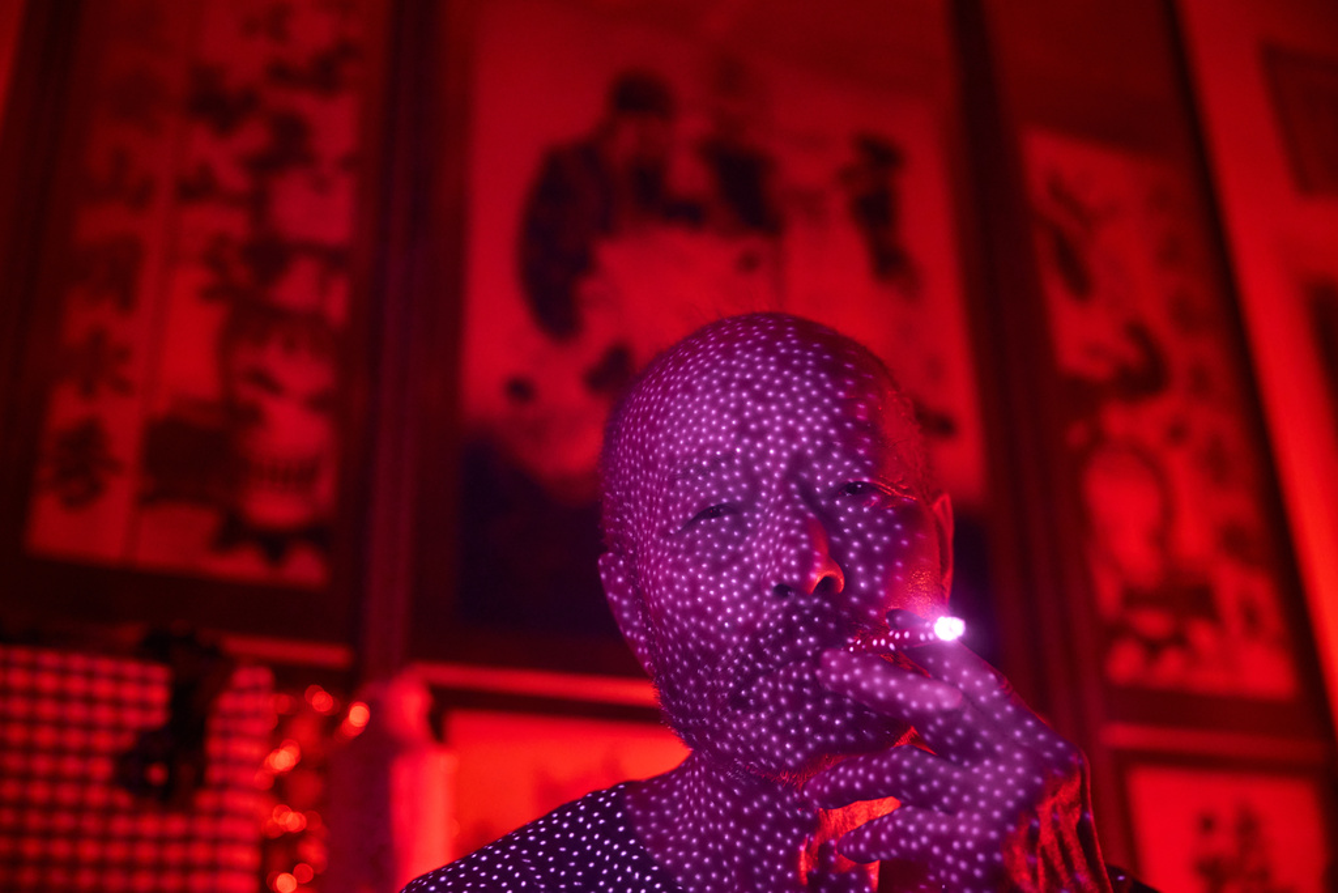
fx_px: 1561
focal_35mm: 42
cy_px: 446
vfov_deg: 31.9
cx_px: 669
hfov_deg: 46.4
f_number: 2.8
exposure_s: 1/50
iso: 1250
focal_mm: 42
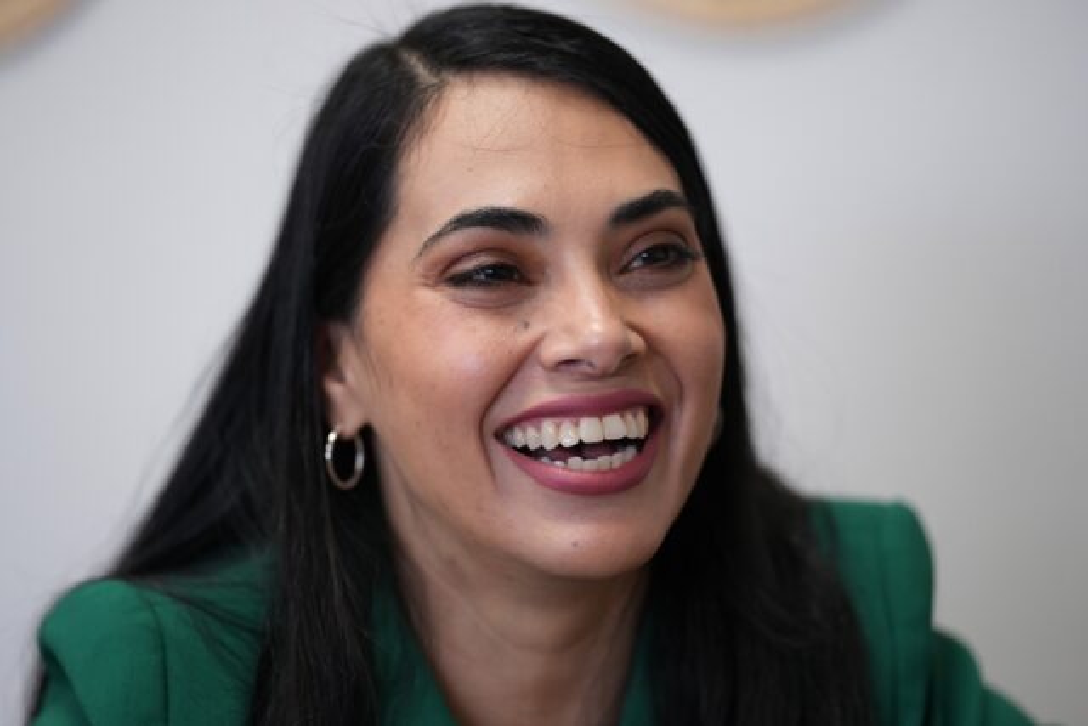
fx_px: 4081
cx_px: 544
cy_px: 363
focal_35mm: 135
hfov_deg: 15.2
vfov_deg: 10.2
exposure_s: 1/640
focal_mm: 135
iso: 2000
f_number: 2
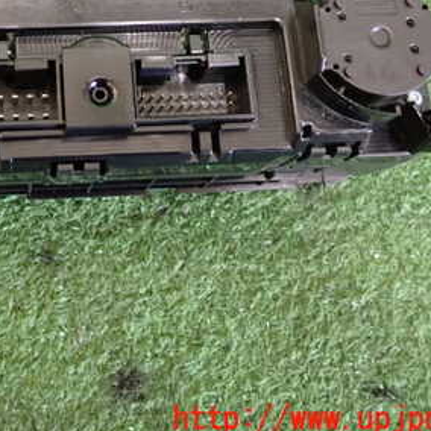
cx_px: 61
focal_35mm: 56
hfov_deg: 29.5
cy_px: 97
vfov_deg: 30.0
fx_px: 789
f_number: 2.3
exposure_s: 1/30
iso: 800
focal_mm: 5.4
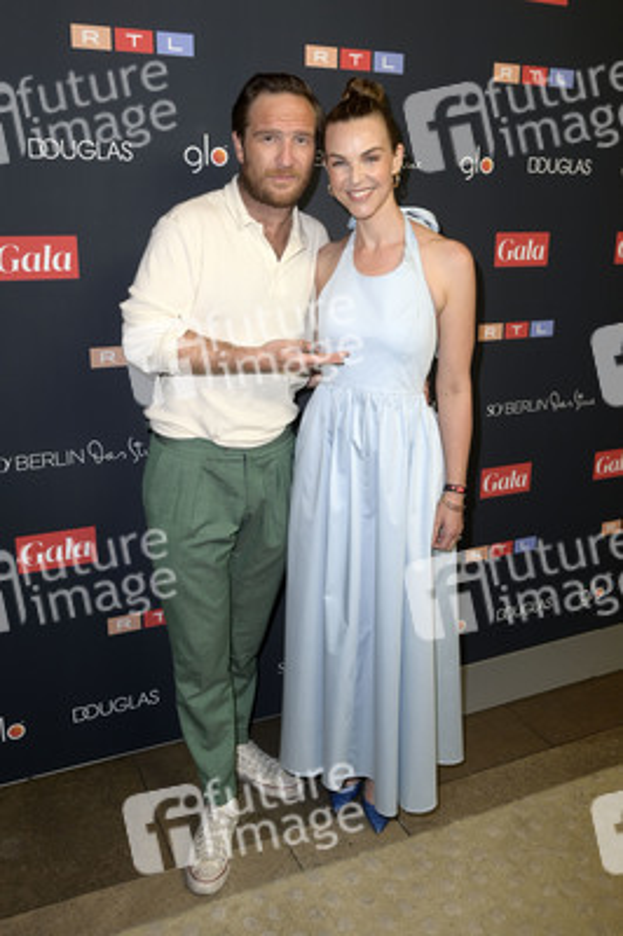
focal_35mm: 29
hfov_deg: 44.9
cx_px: 312
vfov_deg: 63.7
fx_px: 754
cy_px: 468
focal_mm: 29
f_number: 5.6
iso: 640
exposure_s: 1/125
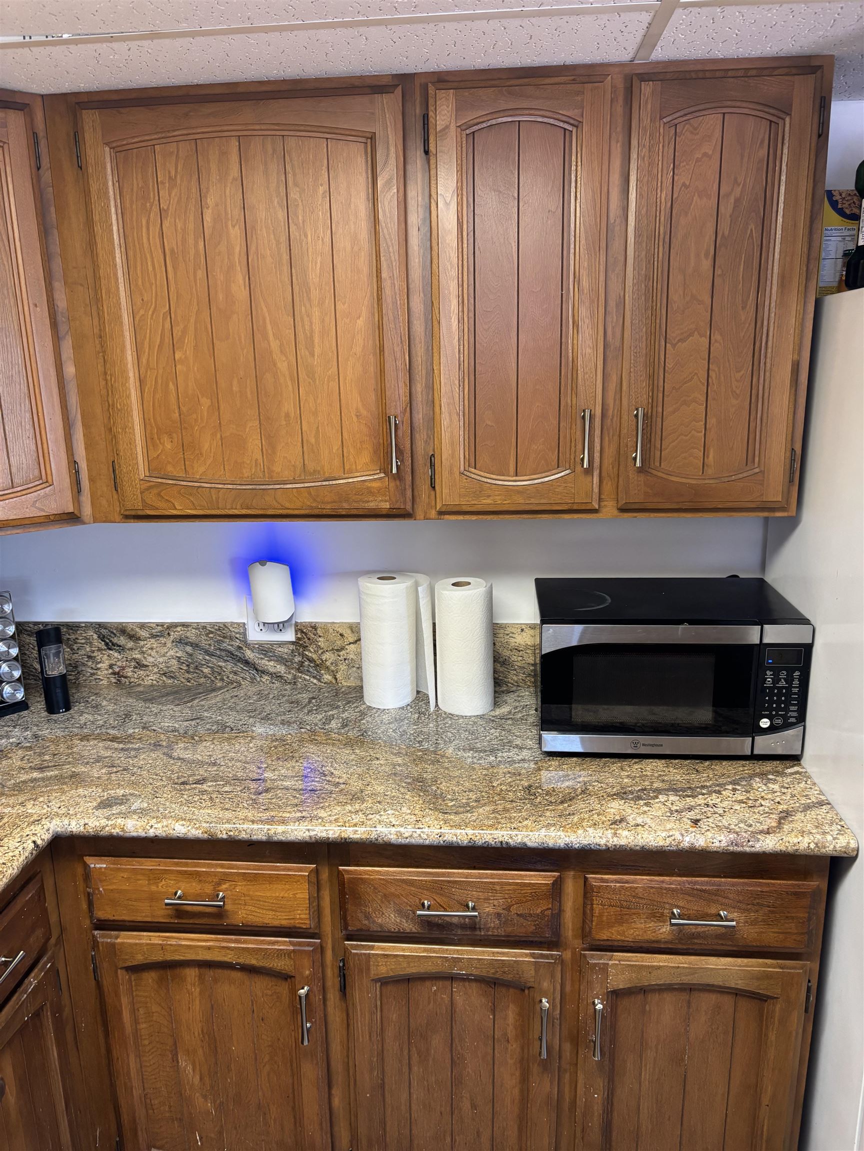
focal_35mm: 26
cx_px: 432
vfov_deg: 67.3
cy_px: 576
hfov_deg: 53.1
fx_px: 865
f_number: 1.6
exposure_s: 1/60
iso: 200
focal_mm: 5.96
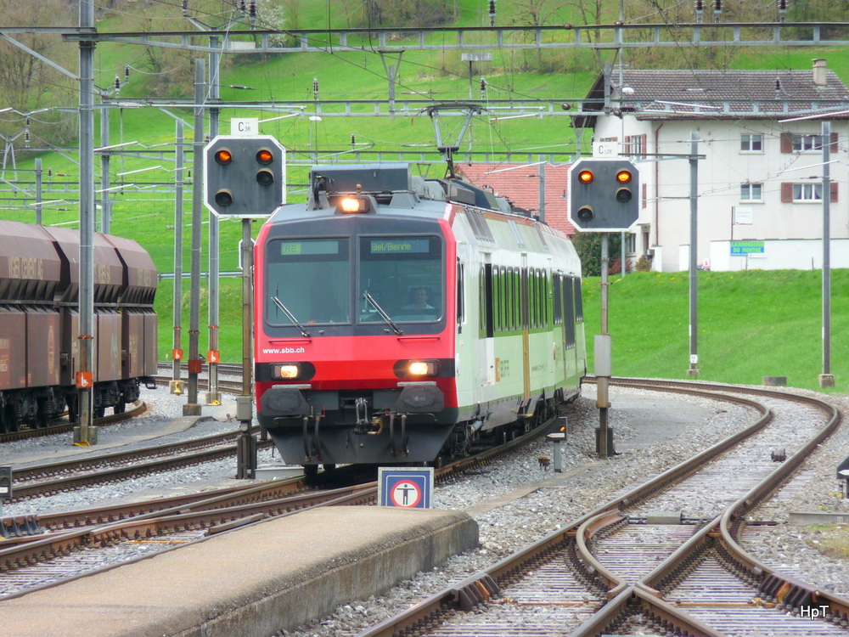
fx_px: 6867
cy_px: 318
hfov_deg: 7.1
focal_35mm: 280
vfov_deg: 5.3
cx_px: 424
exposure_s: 1/160
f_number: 4.9
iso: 100
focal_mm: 47
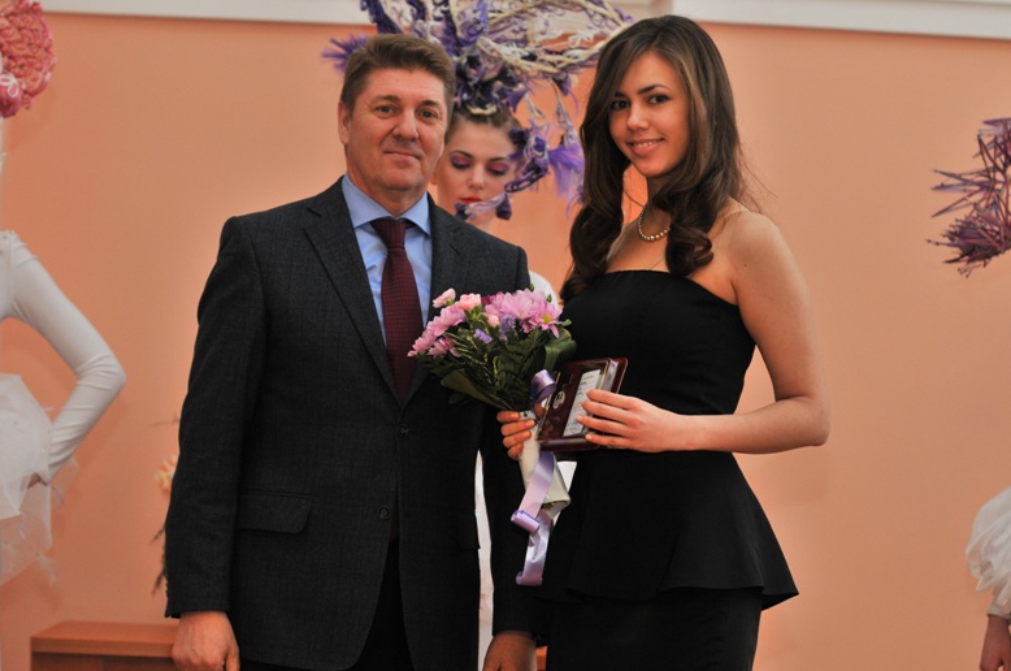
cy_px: 327
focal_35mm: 108
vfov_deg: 12.6
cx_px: 515
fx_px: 3028
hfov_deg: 19.0
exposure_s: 1/160
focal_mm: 70
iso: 500
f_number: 3.5
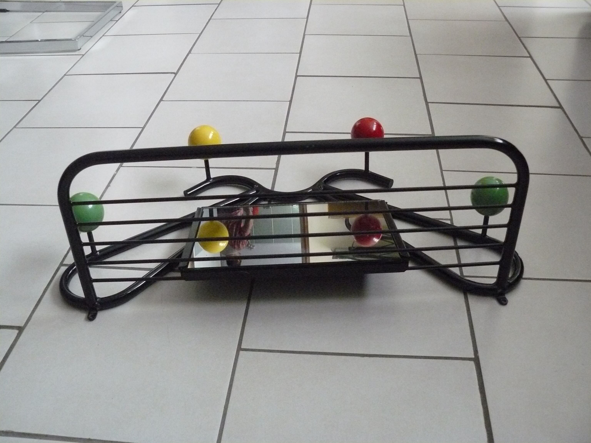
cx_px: 296
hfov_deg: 51.4
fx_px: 615
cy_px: 222
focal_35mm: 36
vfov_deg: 39.7
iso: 640
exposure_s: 1/125
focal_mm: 6
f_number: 2.8
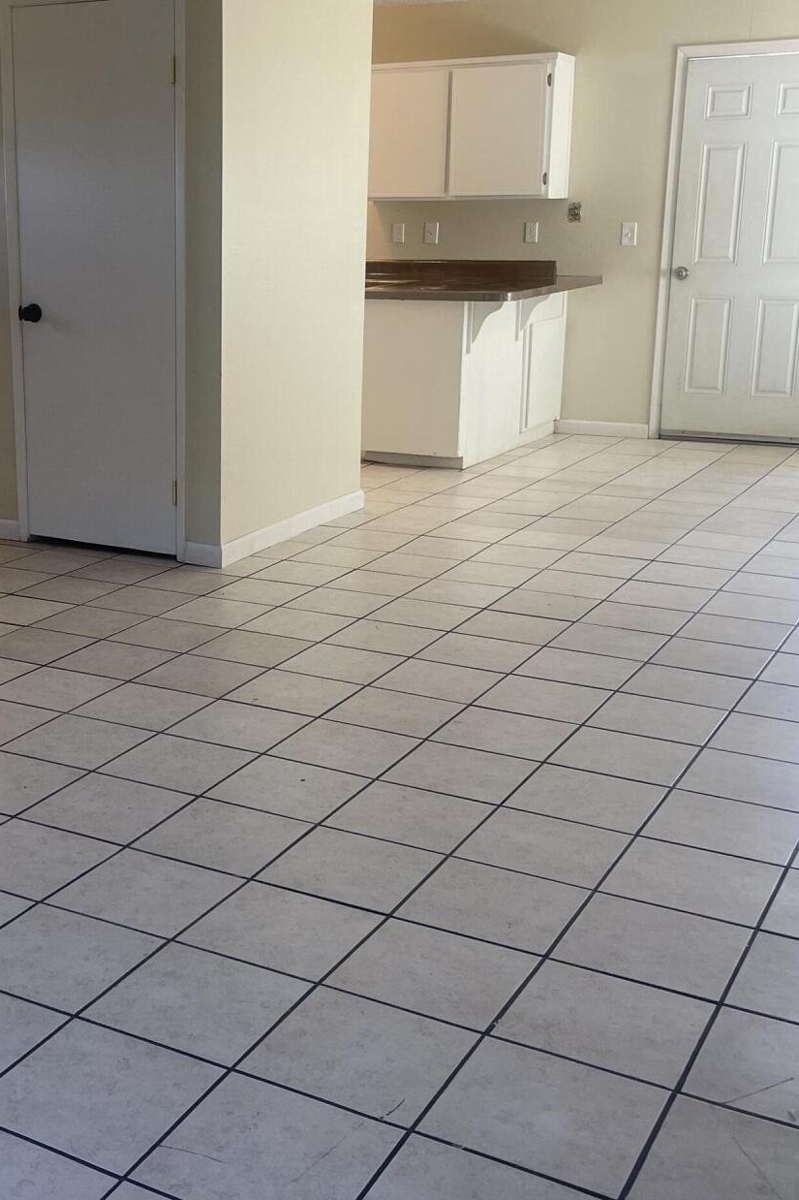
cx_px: 195
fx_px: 1399
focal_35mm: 42
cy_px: 565
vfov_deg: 46.4
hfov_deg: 31.3
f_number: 1.6
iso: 100
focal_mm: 5.1
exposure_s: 1/120
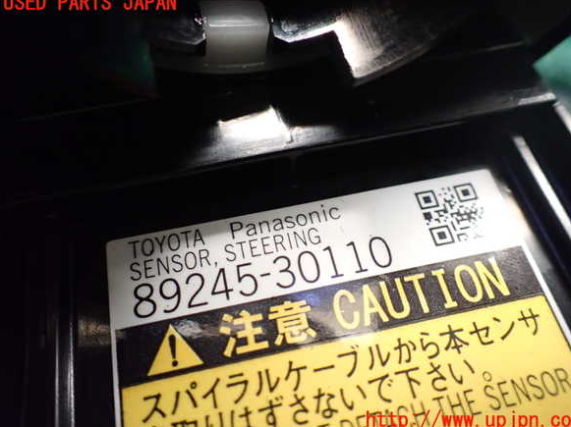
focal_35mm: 31
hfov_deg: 58.4
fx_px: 511
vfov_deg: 45.4
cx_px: 293
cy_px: 212
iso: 800
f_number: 2.3
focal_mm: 5.4
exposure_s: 1/30
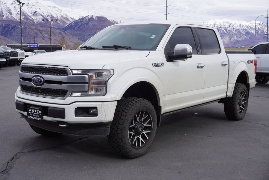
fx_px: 325
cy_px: 90
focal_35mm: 44
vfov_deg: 30.9
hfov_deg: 44.9
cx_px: 134
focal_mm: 29
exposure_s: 1/100
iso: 100
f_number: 9
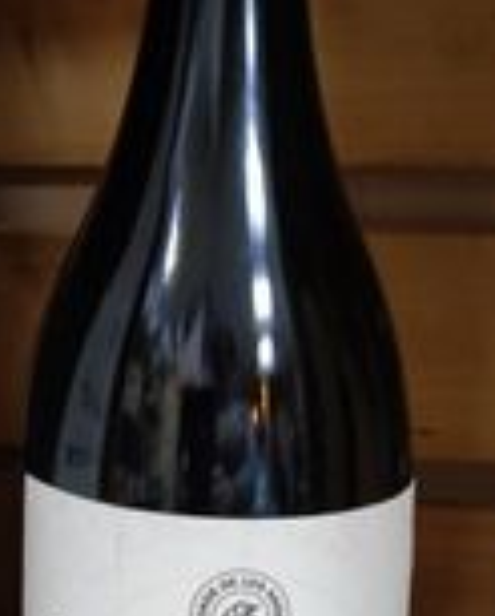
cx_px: -24
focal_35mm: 68
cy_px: 334
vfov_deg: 27.8
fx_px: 1242
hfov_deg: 21.6
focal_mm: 4.7
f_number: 1.79
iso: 705
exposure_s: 1/33
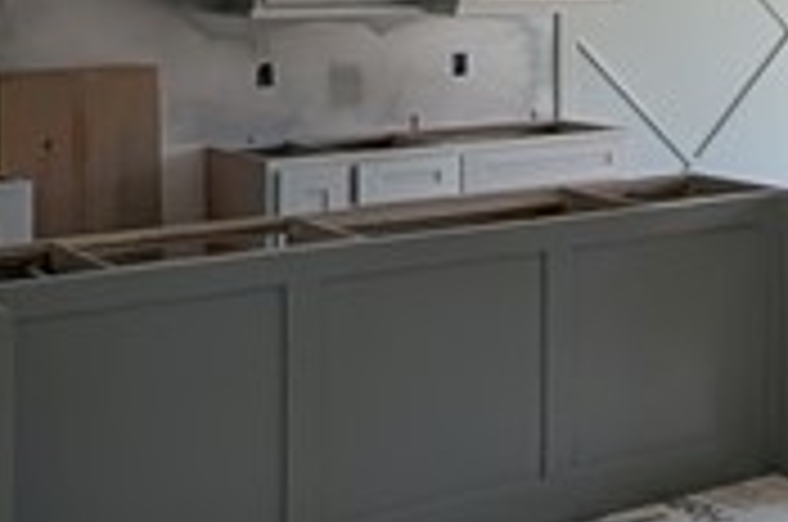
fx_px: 1595
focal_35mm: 73
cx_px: 1069
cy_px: -54
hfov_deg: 23.8
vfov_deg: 17.9
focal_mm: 2.02
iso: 49
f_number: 1.7
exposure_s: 1/251
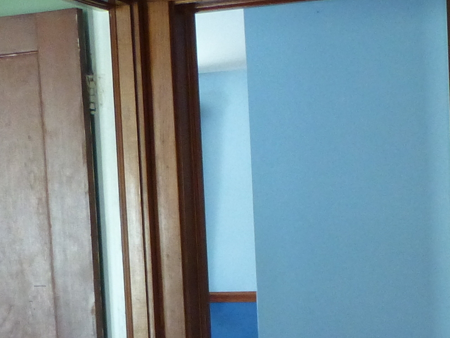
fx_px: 1170
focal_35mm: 90
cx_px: 296
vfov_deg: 16.0
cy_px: 362
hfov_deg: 21.7
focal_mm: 4.3
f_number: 3.3
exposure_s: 1/60
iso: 400
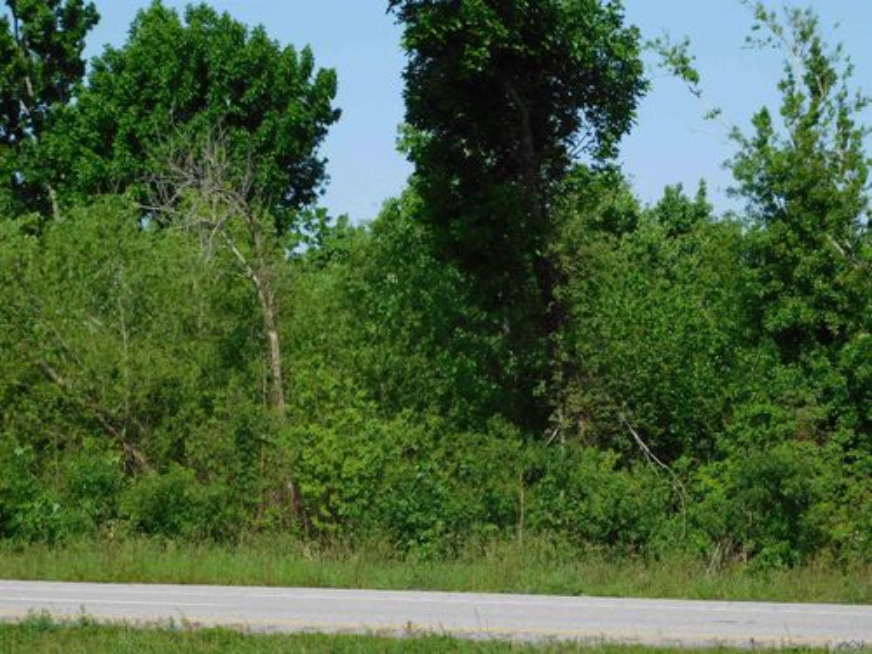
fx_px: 2897
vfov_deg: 12.9
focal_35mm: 115
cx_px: 436
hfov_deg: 17.1
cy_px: 327
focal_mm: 20.3
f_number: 4.8
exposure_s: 1/800
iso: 125
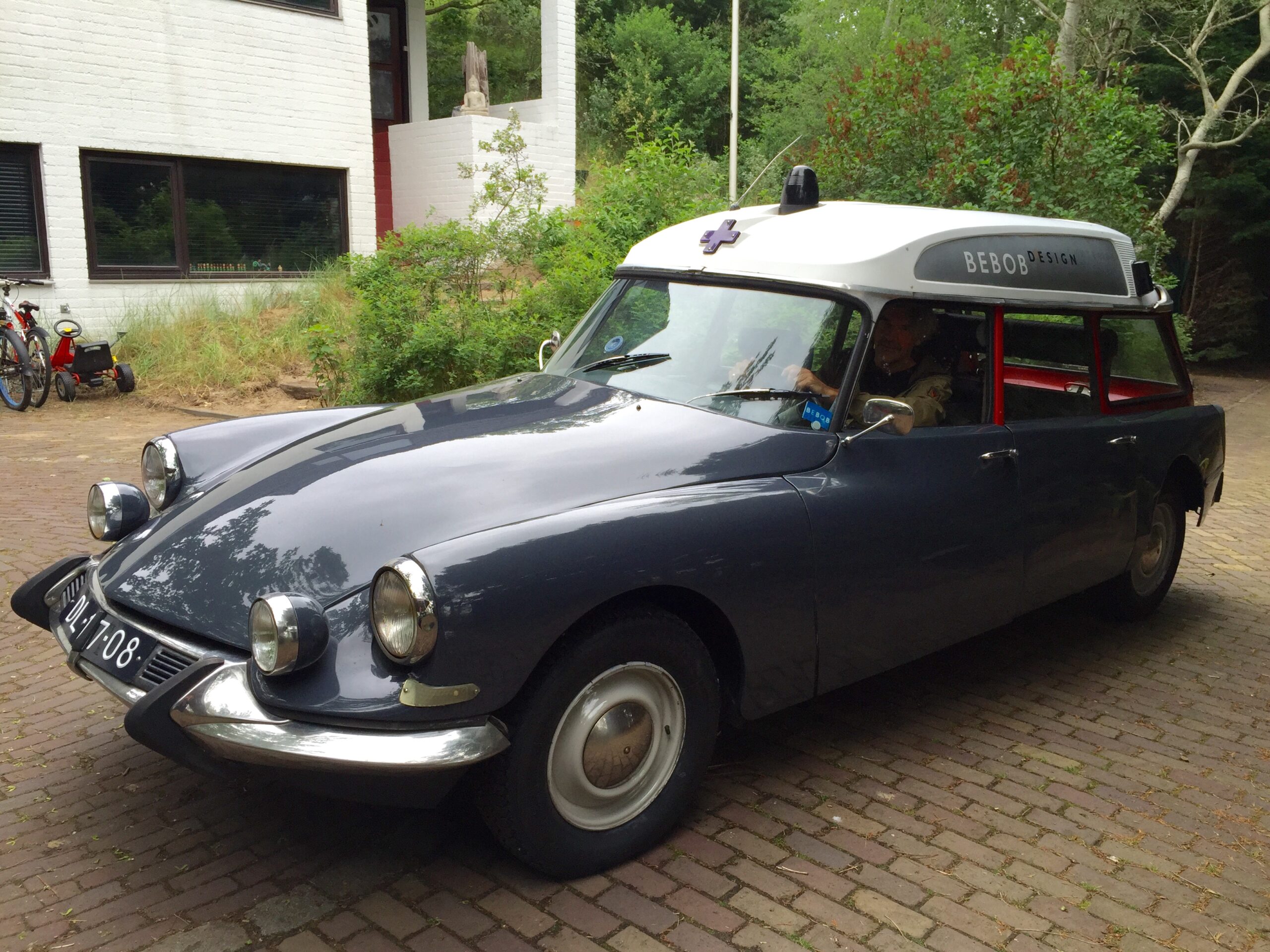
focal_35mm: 29
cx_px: 635
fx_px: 1064
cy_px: 476
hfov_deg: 61.7
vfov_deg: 48.2
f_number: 2.2
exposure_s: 1/273
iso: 32
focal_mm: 4.15
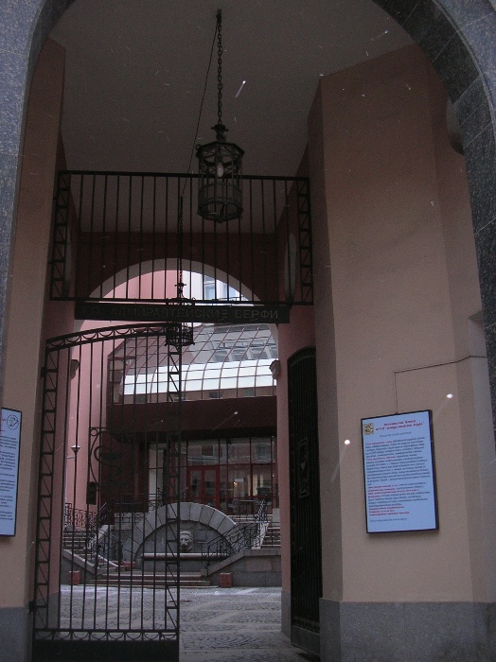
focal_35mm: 40
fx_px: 765
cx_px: 235
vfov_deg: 46.8
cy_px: 350
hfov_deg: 35.9
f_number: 2.8
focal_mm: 5.8
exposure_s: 1/60.1
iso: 77
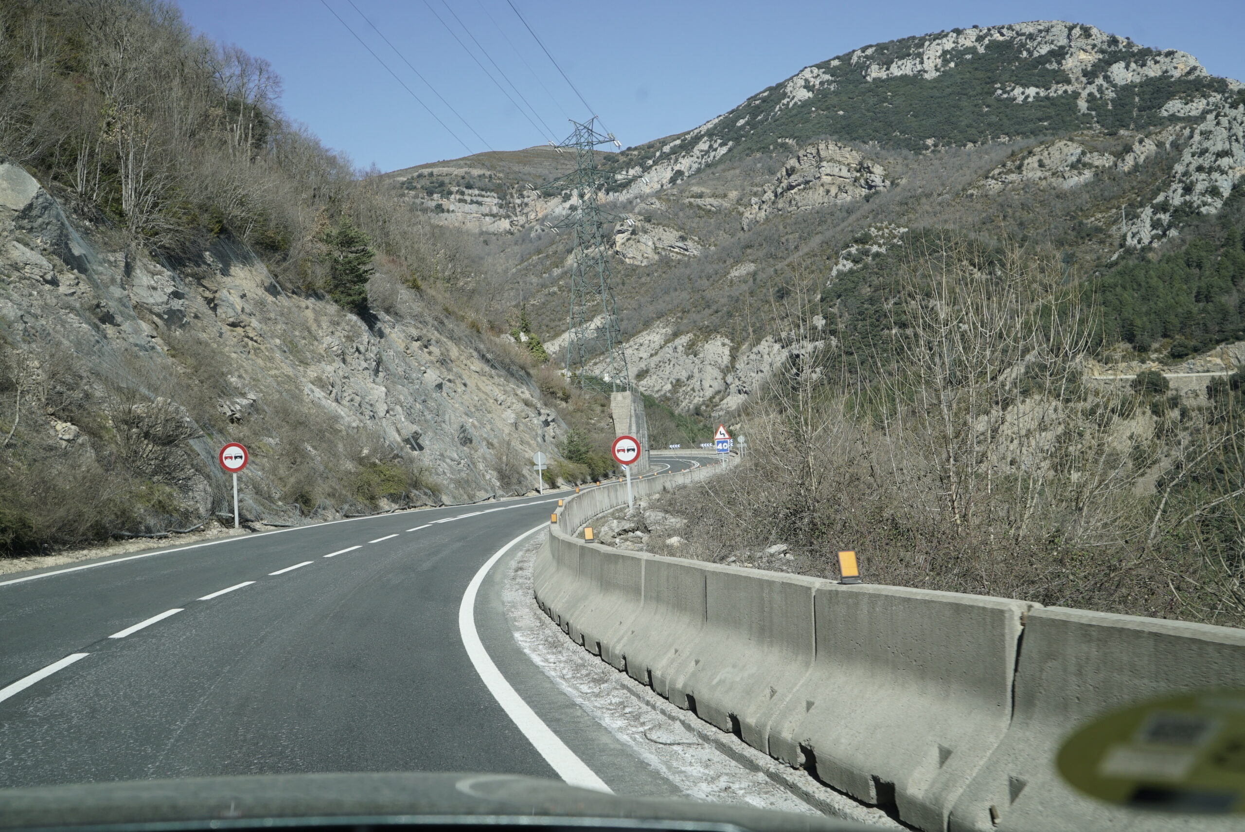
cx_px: 622
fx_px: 1384
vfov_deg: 33.4
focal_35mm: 40
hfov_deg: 48.4
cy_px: 416
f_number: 8
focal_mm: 40
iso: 400
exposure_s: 1/1000
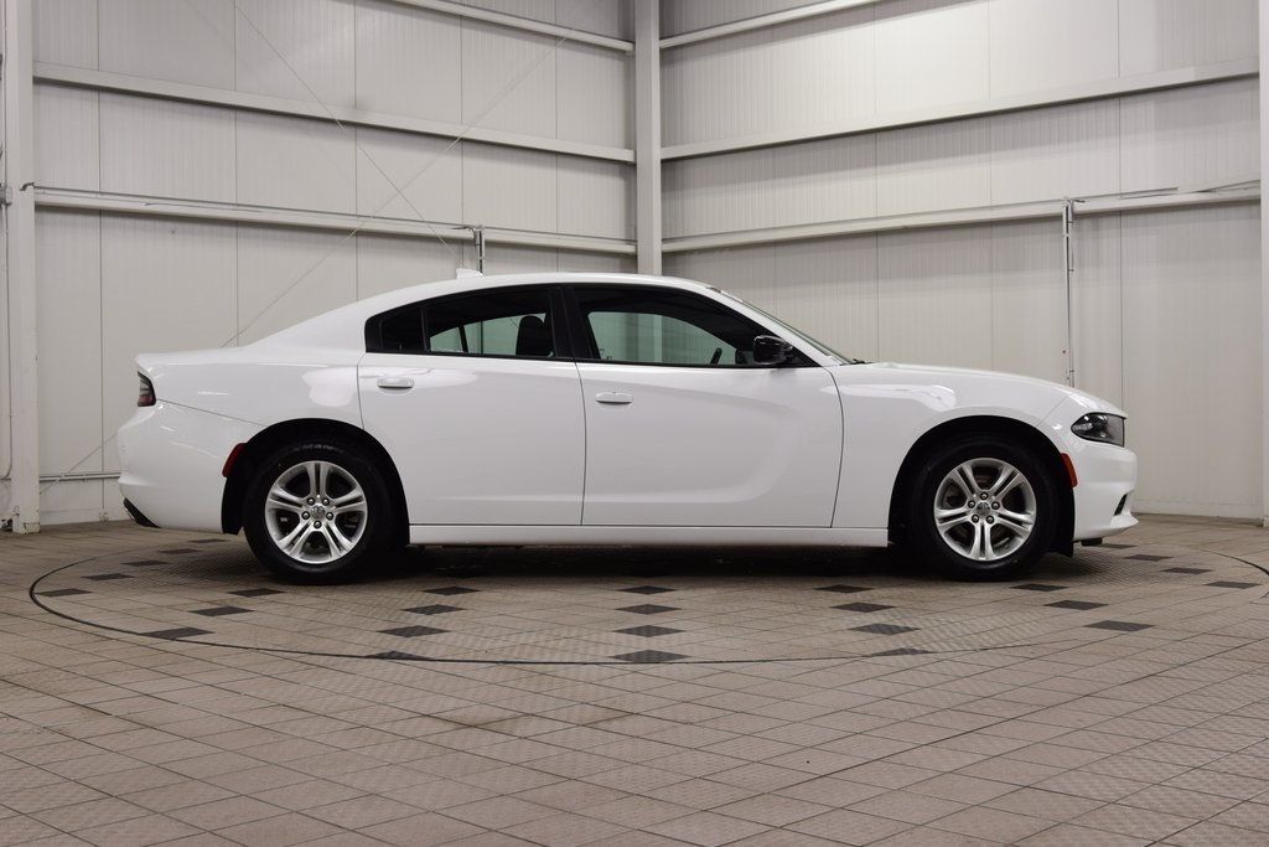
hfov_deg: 43.6
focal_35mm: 45
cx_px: 634
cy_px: 424
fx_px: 1586
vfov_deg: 29.9
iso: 400
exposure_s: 1/40
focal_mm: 30
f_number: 7.1
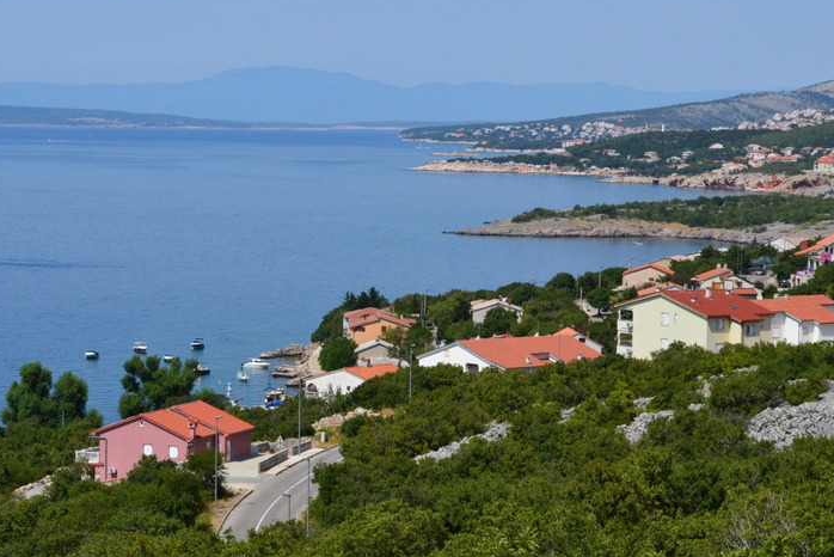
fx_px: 2192
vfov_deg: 14.5
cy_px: 265
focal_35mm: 95
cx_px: 394
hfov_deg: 21.5
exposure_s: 1/500
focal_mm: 55
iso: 360
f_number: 11
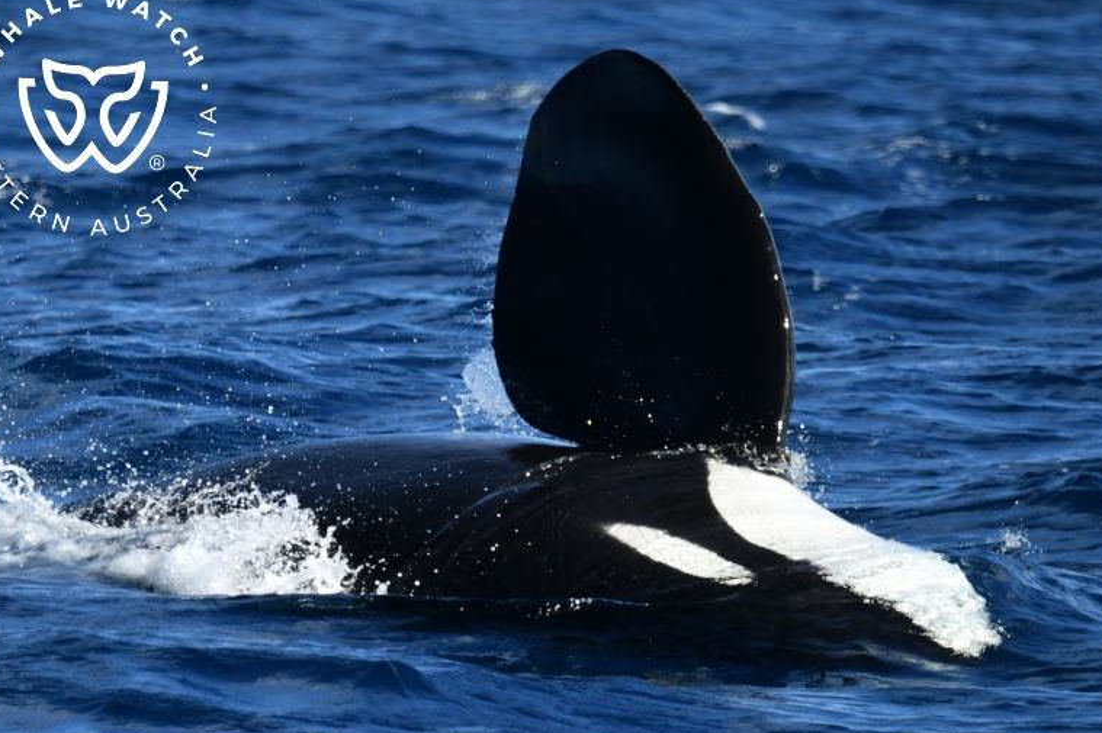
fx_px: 15479
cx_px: 542
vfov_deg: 2.7
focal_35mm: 506
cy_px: 370
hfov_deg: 4.1
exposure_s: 1/8000
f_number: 6.3
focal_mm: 480
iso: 1600
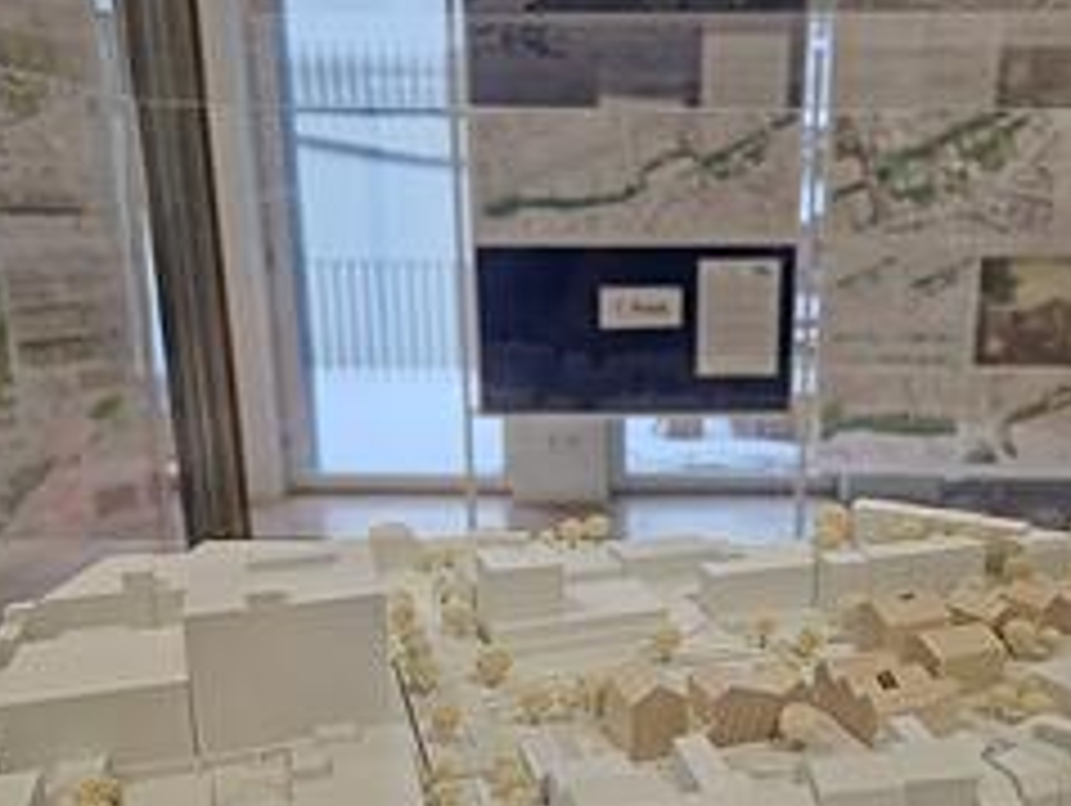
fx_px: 1053
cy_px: 509
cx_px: 657
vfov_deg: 41.5
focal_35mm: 34
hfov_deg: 53.4
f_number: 1.8
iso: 80
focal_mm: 5.4
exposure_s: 1/180
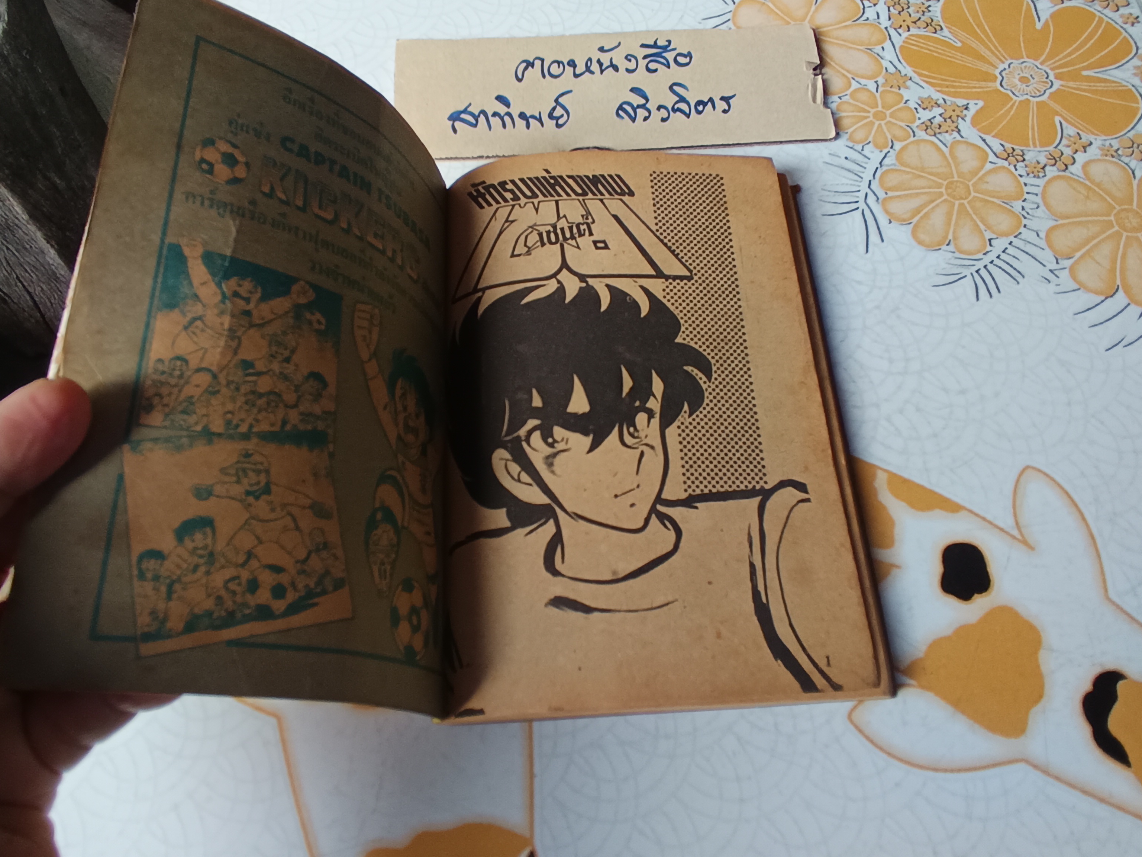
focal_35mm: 17
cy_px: 406
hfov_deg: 91.0
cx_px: 552
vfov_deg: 74.7
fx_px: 561
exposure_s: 1/50
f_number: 2.2
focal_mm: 1.65
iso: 133
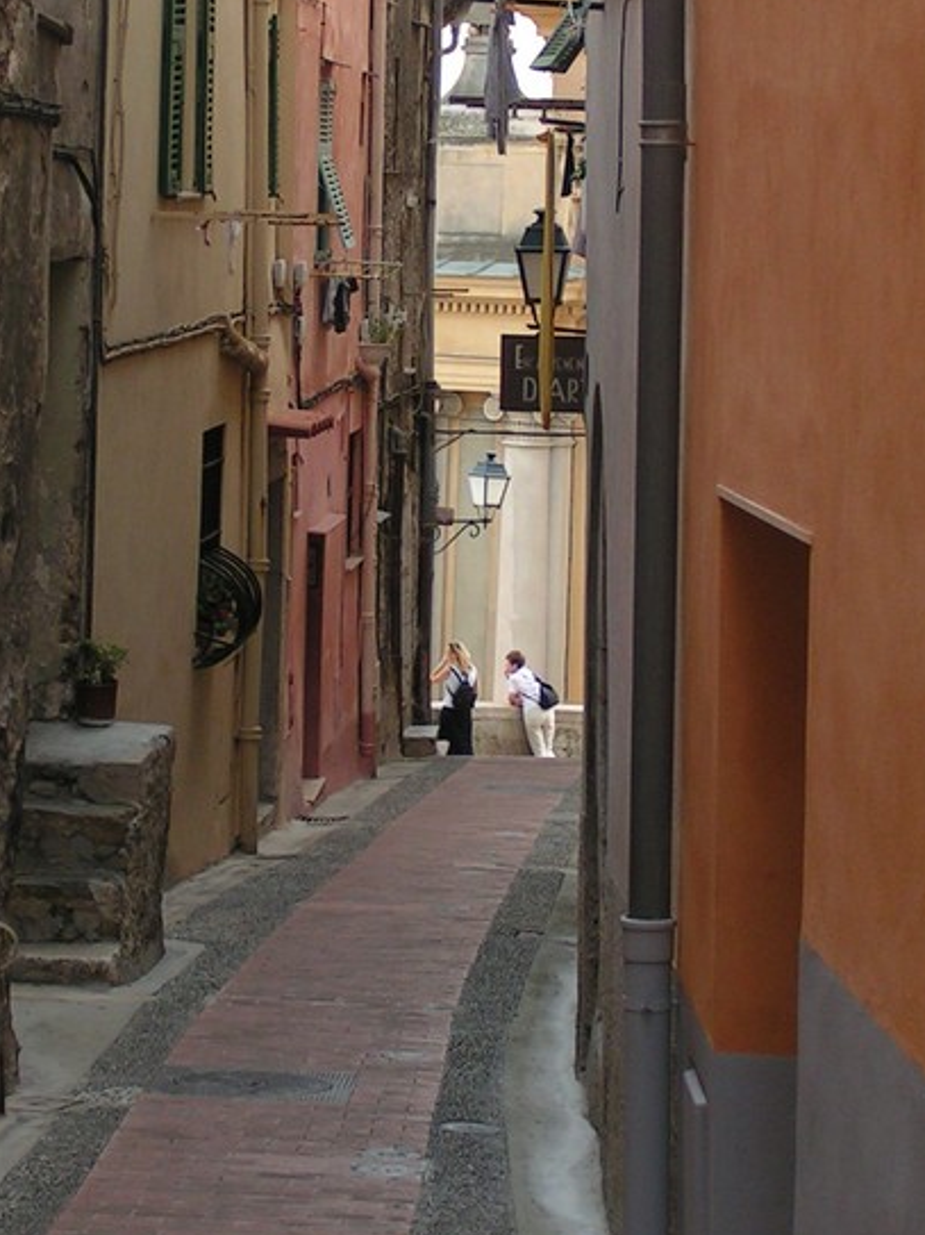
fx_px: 3992
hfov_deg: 13.2
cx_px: 423
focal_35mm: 112
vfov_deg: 17.5
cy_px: 370
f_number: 4
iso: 50
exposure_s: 1/80
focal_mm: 8.7
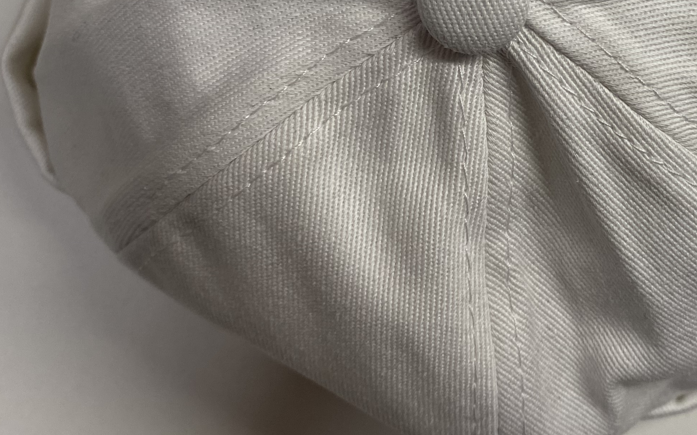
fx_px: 1083
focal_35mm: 57
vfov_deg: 22.2
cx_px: 528
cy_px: 51
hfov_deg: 34.9
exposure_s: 1/121
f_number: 1.8
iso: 80
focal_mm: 4.25
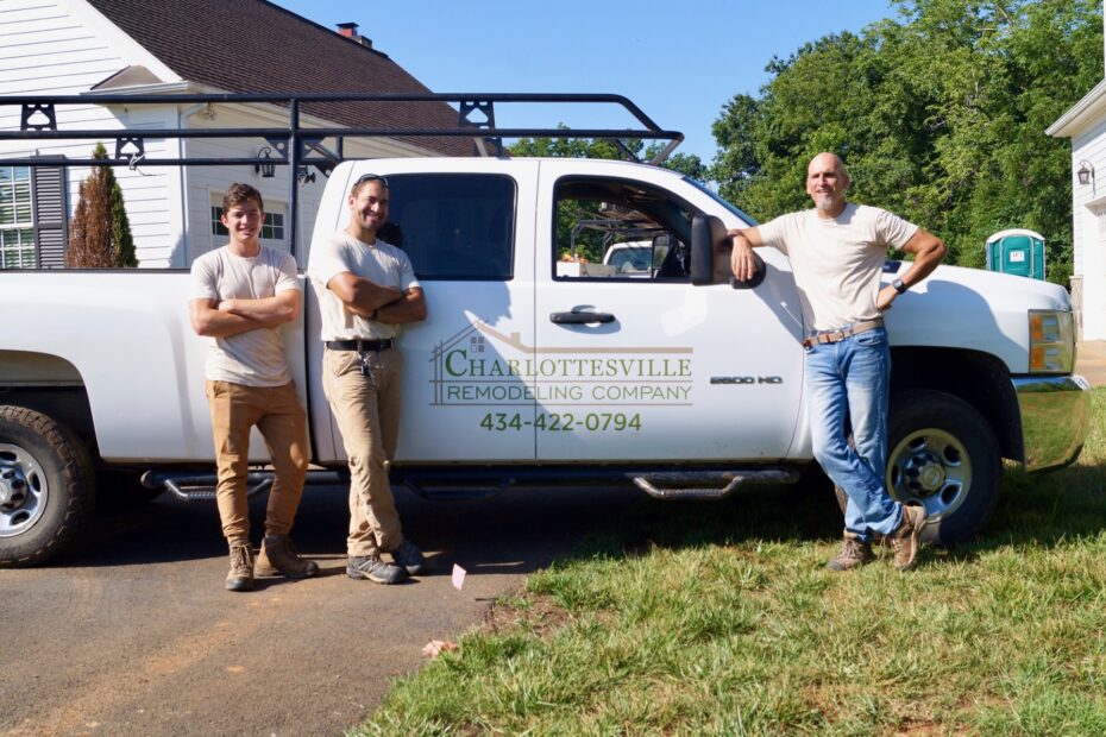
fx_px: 1198
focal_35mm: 39
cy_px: 368
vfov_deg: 34.2
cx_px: 553
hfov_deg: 49.6
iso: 100
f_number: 8
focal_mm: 26
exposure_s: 1/320
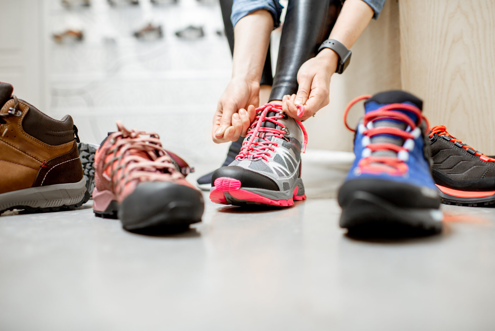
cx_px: 248
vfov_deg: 37.9
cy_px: 166
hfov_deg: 54.4
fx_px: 481
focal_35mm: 35
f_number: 2.2
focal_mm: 35
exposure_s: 1/200
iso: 320
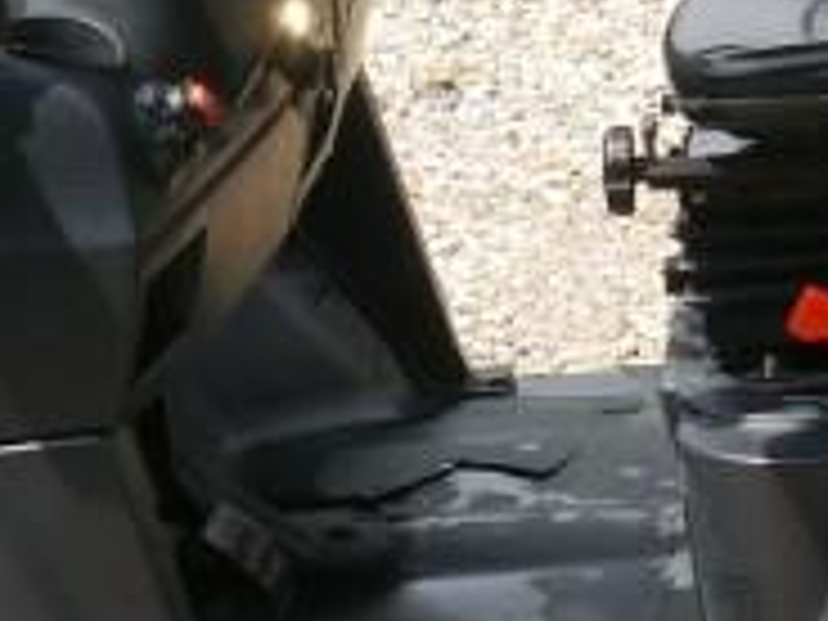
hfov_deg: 12.3
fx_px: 3731
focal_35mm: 156
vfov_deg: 9.4
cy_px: -18
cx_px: 1071
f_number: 6.3
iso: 160
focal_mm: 14
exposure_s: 1/400
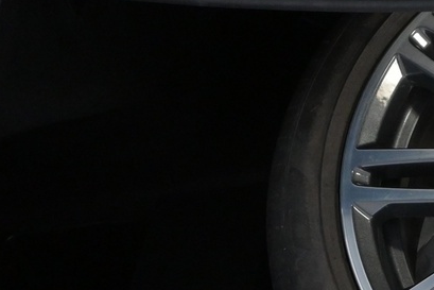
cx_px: 652
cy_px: 287
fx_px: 1146
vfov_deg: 14.2
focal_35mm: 95
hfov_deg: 18.9
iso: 2500
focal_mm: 16
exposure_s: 1/125
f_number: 5.6
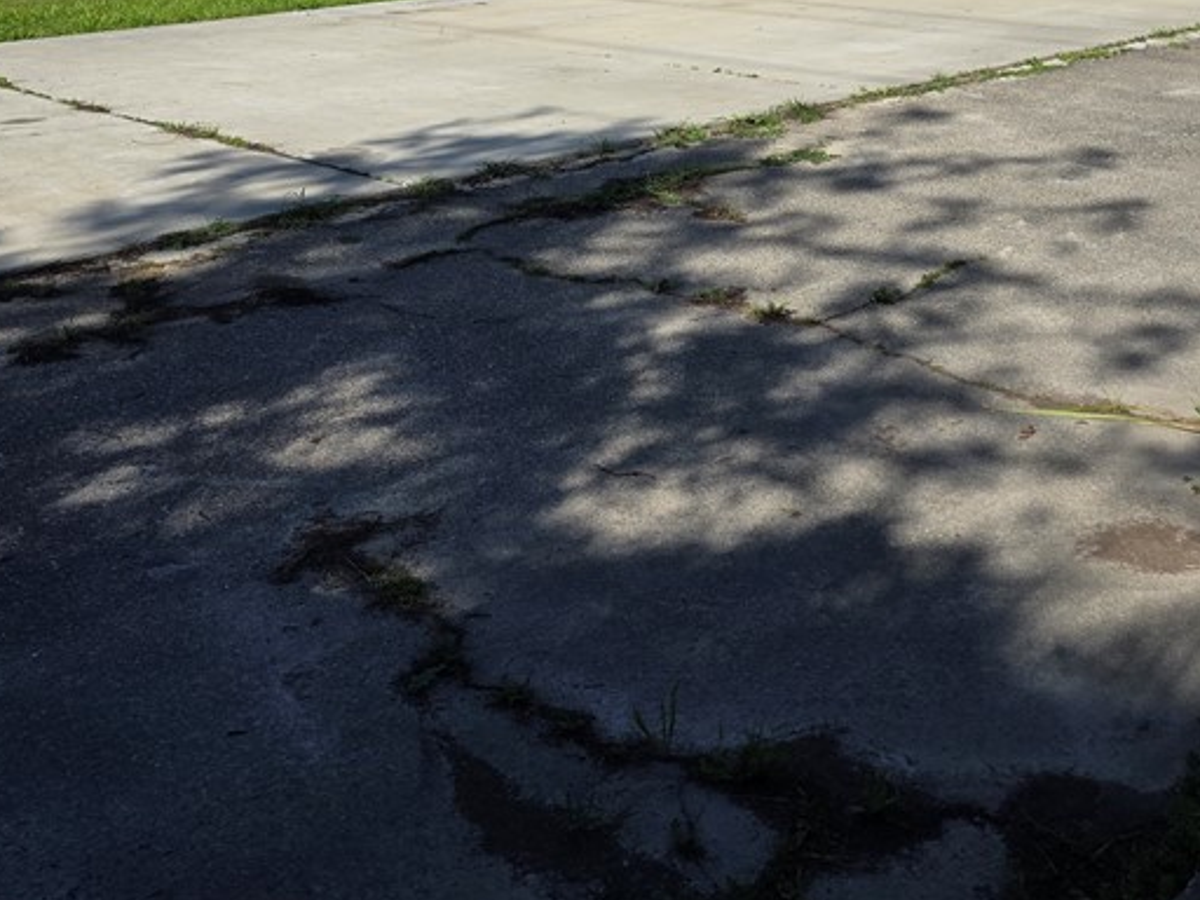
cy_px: 26
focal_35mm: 46
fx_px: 1595
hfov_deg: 40.8
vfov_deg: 29.7
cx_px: 792
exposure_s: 1/7626
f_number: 1.7
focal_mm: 6.3
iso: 80
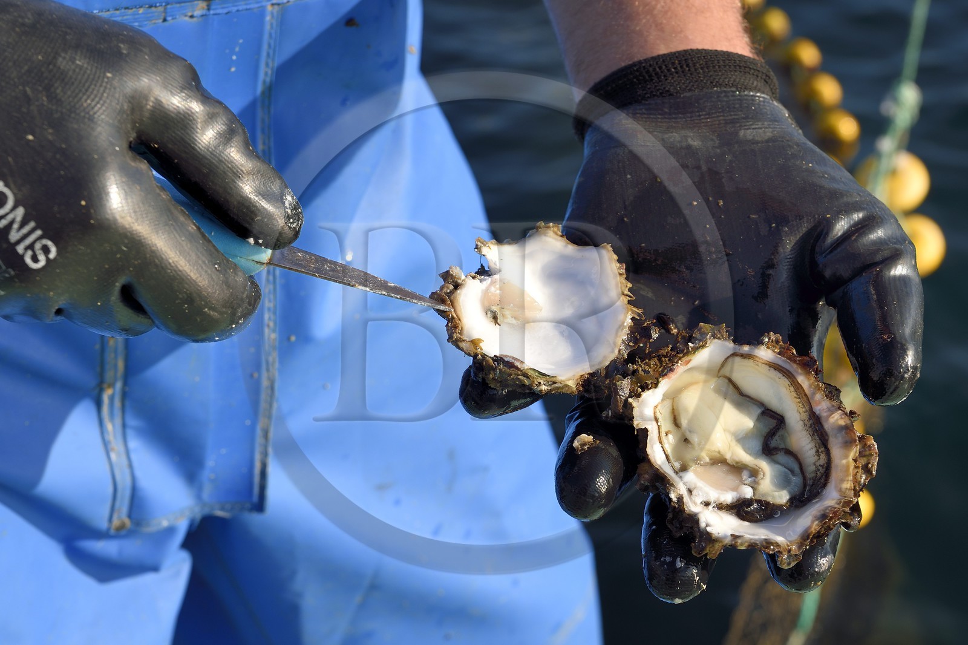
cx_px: 484
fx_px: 1667
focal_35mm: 62
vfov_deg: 21.9
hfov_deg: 32.4
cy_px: 322
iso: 200
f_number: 10
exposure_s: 1/250
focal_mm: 62
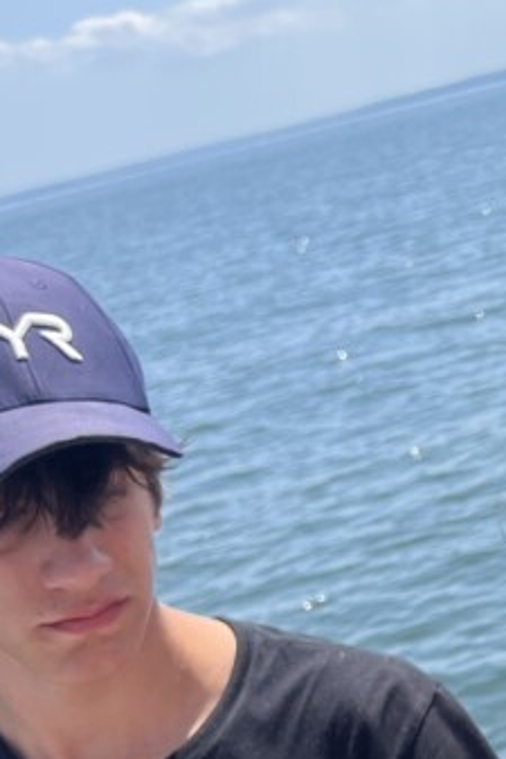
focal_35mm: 96
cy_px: 790
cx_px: 778
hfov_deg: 13.4
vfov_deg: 20.5
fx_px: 2026
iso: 50
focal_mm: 5.7
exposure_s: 1/2915
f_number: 1.5
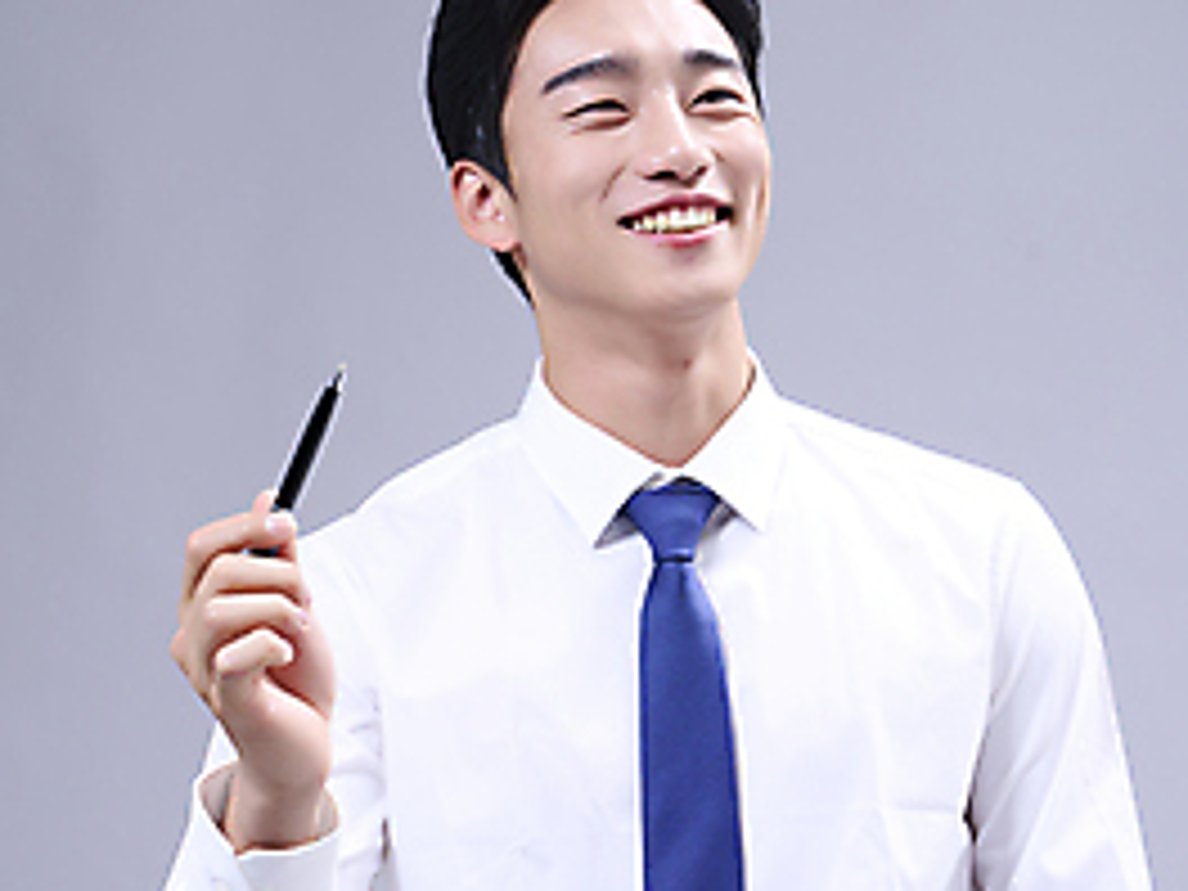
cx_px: 596
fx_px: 3501
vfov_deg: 14.5
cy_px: 648
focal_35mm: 102
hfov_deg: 19.3
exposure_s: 1/125
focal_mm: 70
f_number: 8
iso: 160
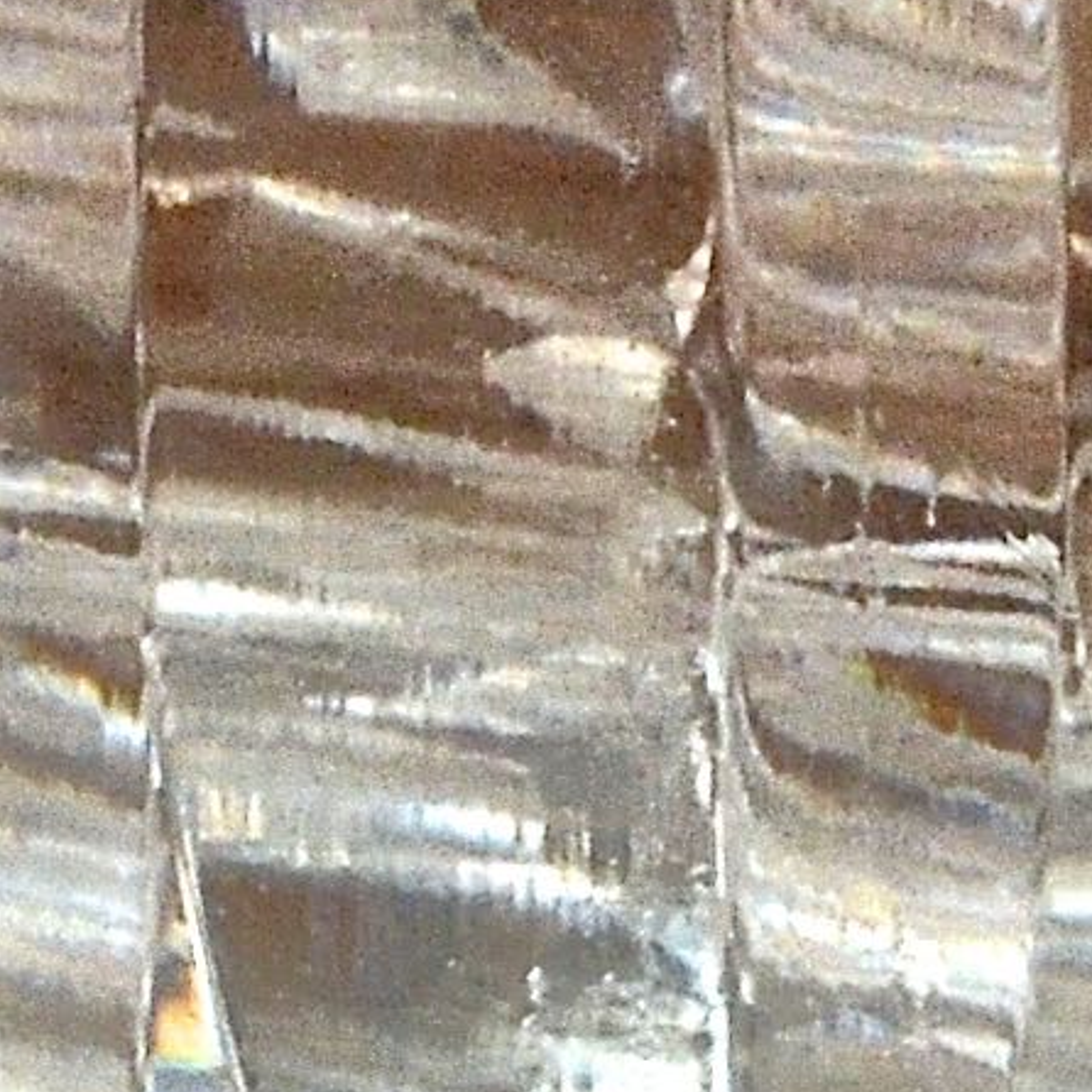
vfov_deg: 2.3
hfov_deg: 2.2
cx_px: 4542
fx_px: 27577
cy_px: 162
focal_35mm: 773
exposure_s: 1/125
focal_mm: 55
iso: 800
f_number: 16
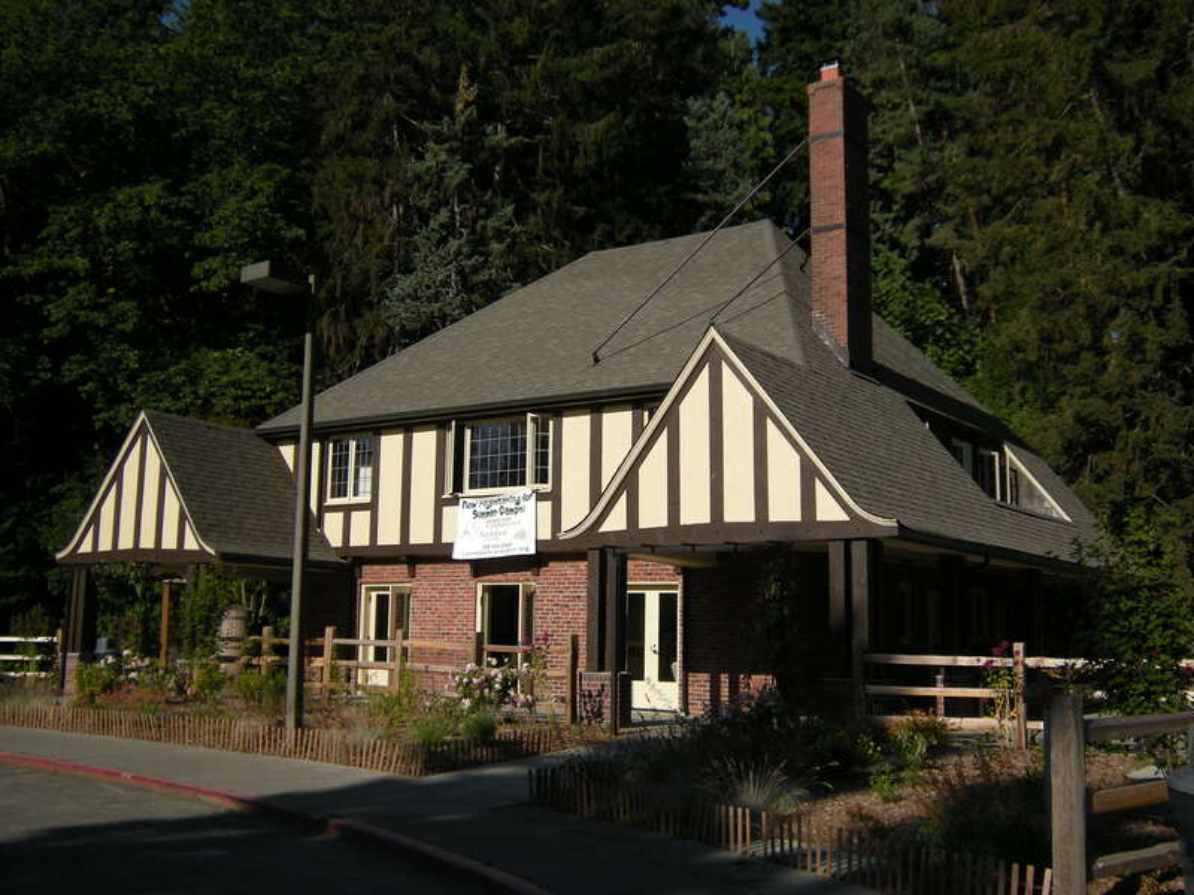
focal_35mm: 38
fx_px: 1311
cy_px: 448
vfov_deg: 37.7
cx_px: 597
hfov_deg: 49.0
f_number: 6.4
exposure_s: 1/364
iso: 64
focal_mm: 6.3
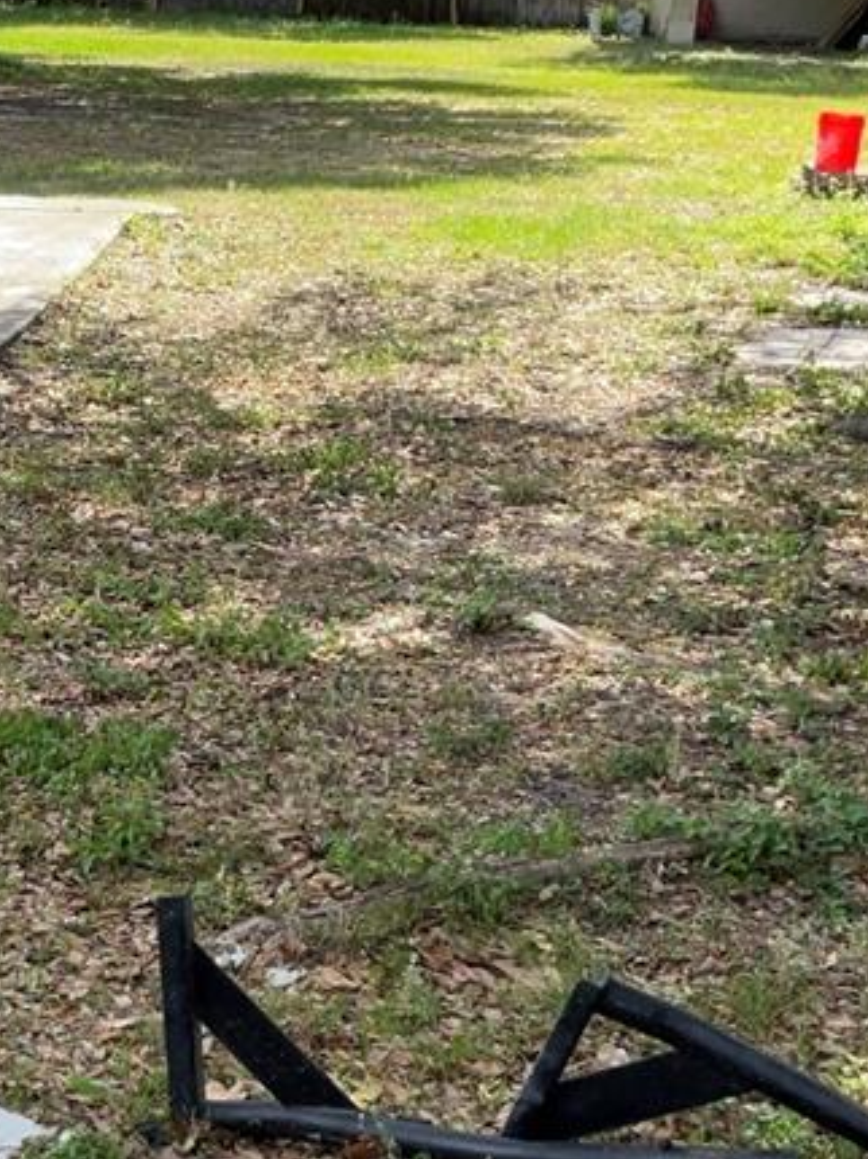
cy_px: 496
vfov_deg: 24.1
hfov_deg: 17.6
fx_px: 2711
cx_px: -59
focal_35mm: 81
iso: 16
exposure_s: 1/391
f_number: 1.8
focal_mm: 3
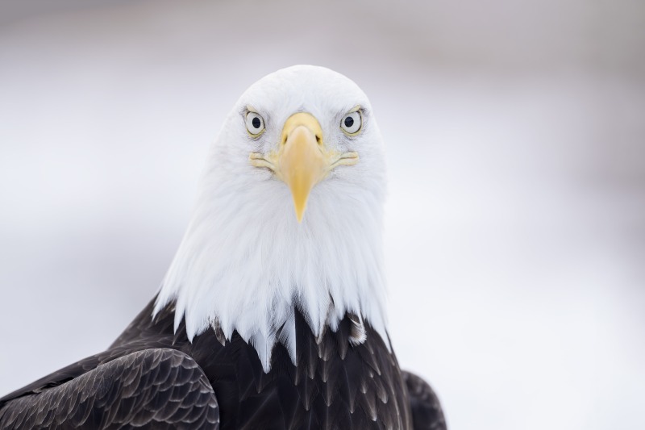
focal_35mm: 420
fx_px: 7523
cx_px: 322
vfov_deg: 3.3
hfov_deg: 4.9
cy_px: 215
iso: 1250
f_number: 4
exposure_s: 1/1000
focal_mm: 420
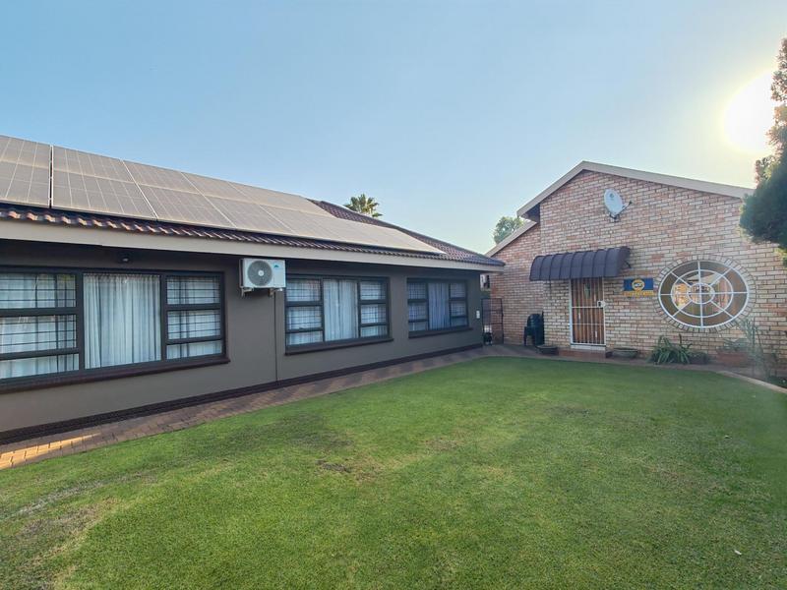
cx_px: 394
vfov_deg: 78.1
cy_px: 295
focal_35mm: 16
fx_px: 364
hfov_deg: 94.5
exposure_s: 1/510
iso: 50
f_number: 2.2
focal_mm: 1.96
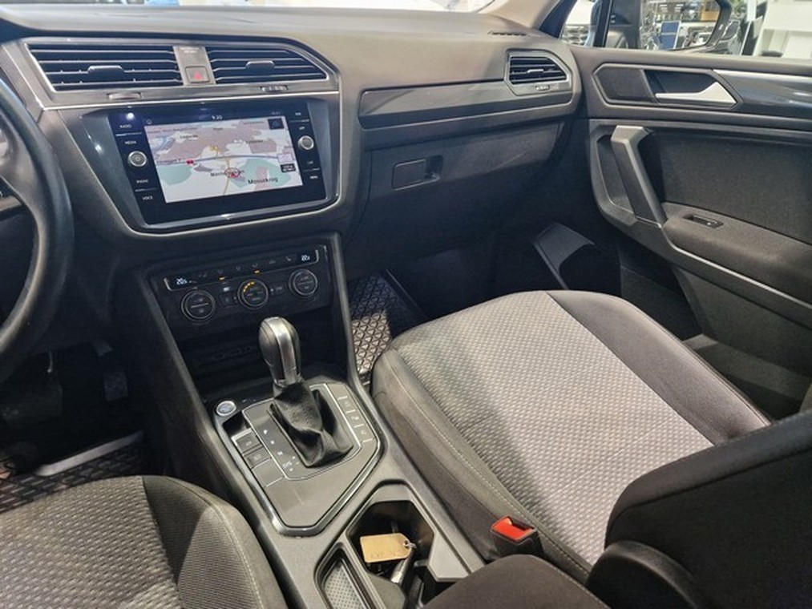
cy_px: 304
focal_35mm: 23
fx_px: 540
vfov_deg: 58.9
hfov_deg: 73.9
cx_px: 406
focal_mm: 5.4
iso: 640
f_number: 1.8
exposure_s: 1/100
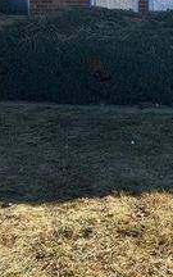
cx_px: 256
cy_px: 80
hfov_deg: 14.4
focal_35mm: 85
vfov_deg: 24.2
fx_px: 641
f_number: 1.5
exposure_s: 1/1135
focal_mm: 5.7
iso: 50
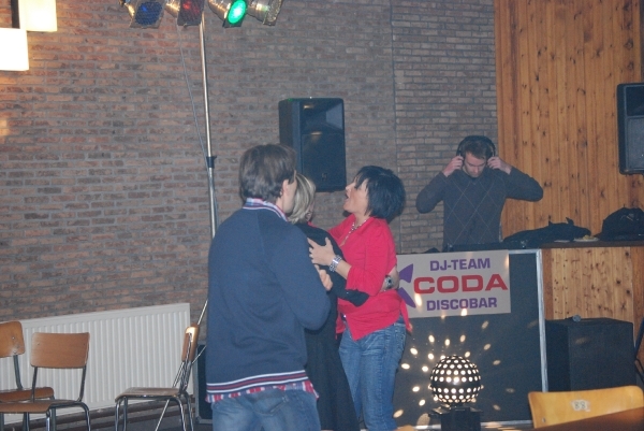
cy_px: 216
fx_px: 2014
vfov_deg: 12.2
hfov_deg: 18.2
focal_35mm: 112
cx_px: 322
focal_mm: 75
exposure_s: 1/60
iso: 1600
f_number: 4.5
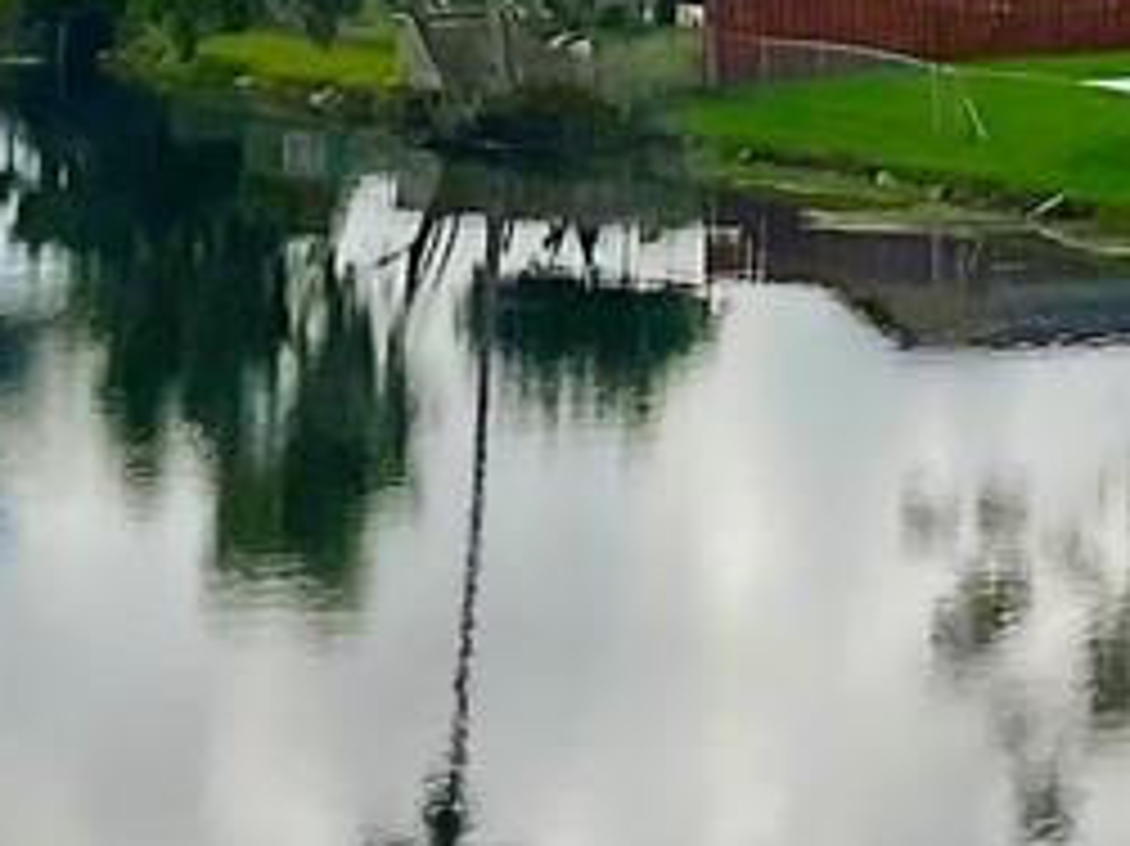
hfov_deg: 10.7
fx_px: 6036
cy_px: -765
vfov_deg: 7.7
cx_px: 954
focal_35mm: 185
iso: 16
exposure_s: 1/2667
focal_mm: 3
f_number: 1.8
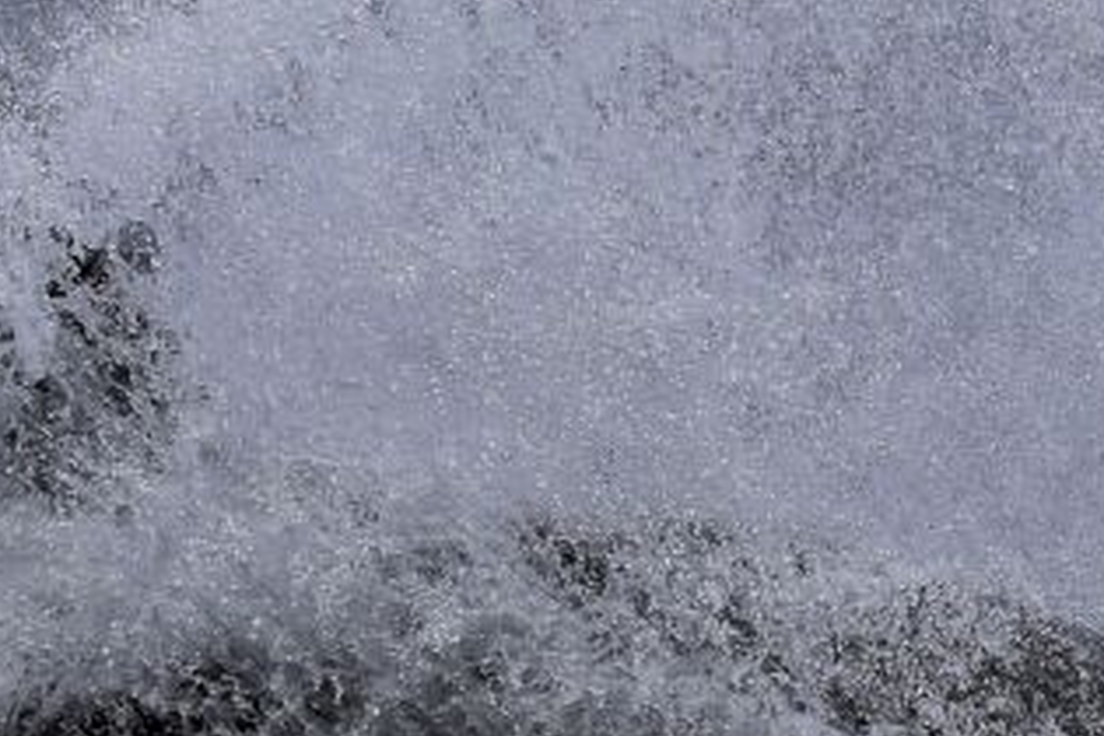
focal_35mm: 571
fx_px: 17509
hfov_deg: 3.6
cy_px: 531
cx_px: 761
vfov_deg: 2.4
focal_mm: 150
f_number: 7.1
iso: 400
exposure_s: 1/2000
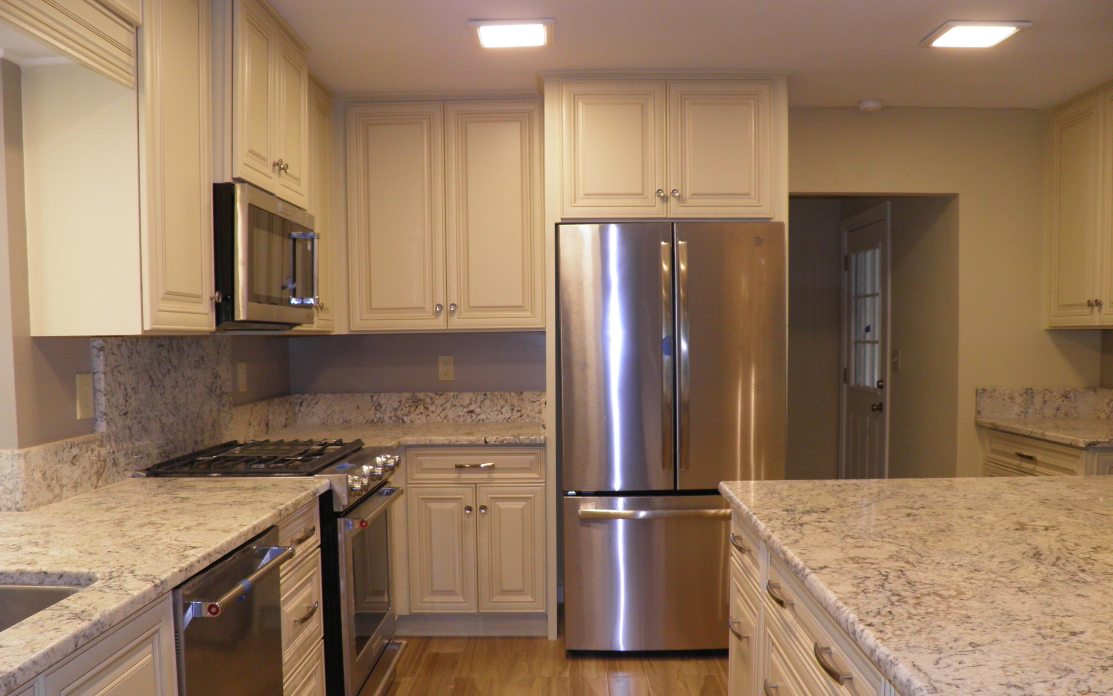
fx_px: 910
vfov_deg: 41.7
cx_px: 553
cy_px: 398
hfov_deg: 62.9
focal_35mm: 30
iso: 100
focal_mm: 4.9
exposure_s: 1/30
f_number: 2.8
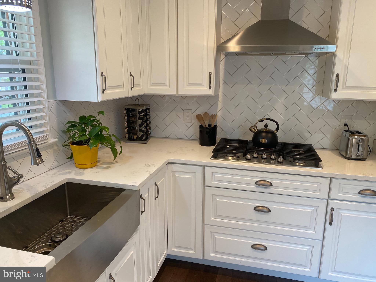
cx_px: 188
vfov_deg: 53.1
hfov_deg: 67.3
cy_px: 141
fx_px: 282
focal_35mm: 26
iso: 64
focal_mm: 4.25
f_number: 1.8
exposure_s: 1/60
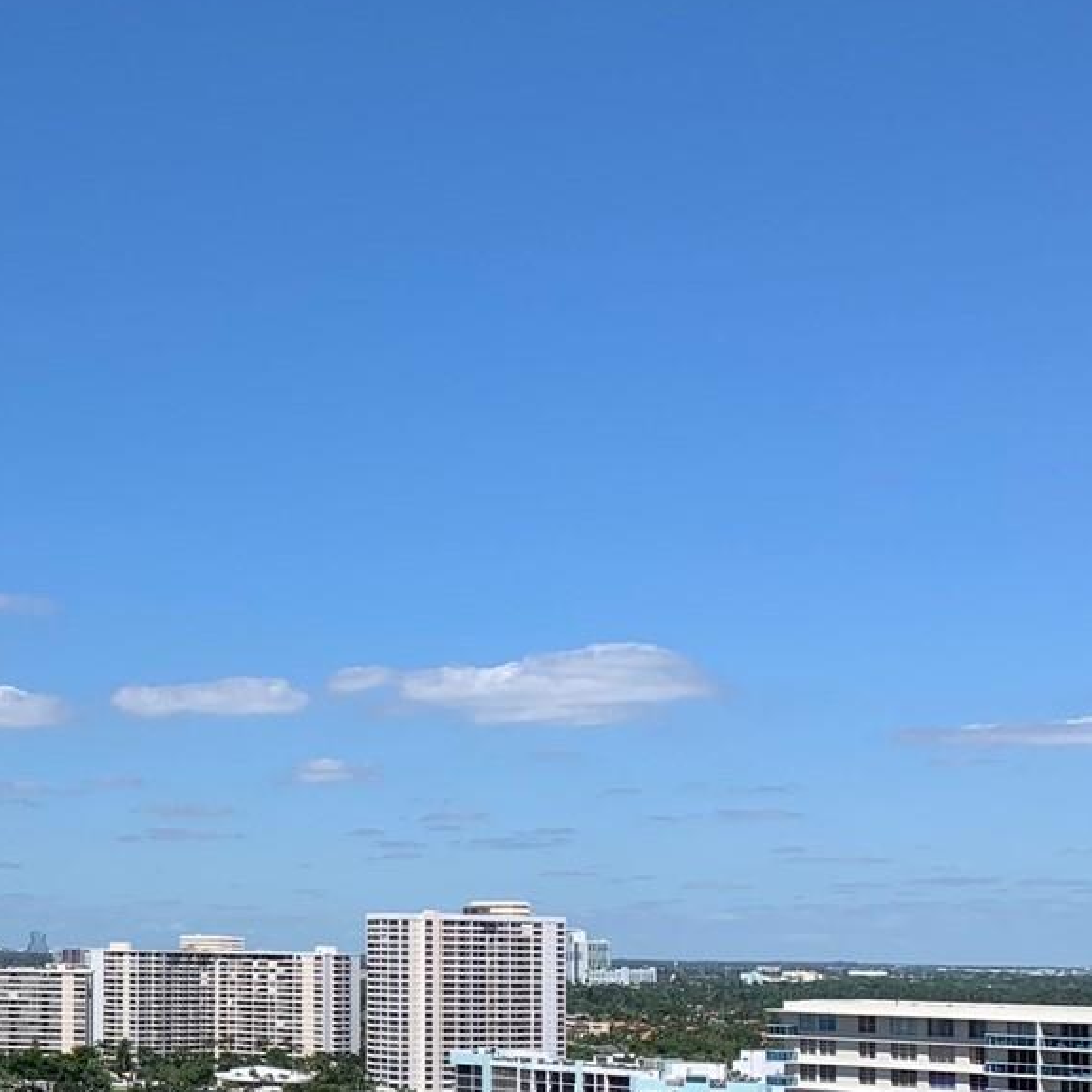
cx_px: -285
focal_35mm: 64
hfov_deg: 24.0
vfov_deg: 26.4
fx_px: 2284
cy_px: 874
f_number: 1.8
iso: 25
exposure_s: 1/3401
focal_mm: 4.25
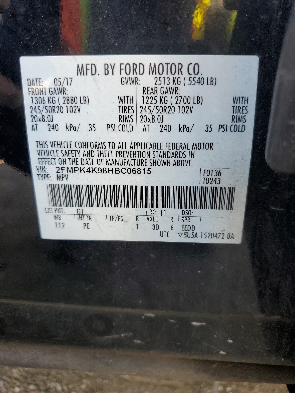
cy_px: 196
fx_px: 295
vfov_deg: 67.3
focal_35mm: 26
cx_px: 148
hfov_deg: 53.1
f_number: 1.5
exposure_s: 1/167
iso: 50
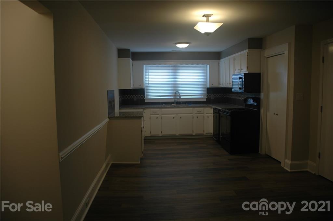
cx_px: 166
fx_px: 277
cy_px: 110
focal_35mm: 30
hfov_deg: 62.0
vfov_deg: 43.5
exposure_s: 1/60
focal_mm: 20
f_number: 3.8
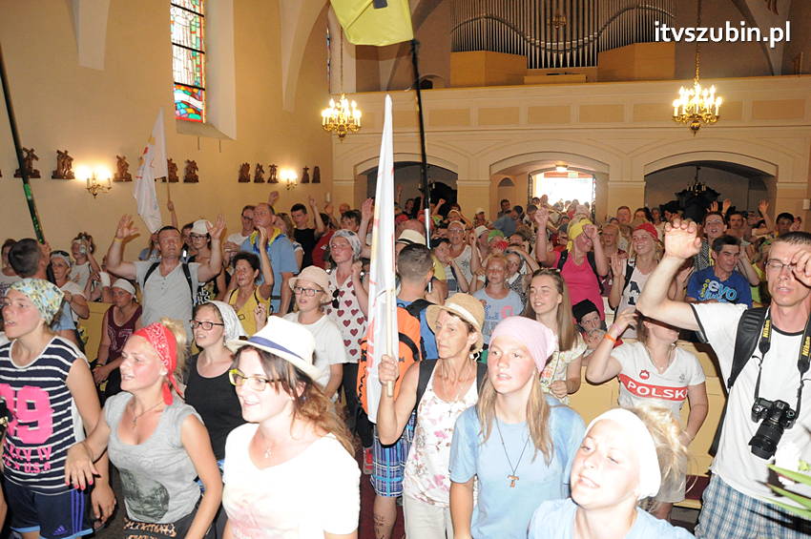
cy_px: 270
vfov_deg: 47.8
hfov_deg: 67.4
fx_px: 608
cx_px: 406
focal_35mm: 27
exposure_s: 1/125
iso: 2500
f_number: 5.6
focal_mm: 18
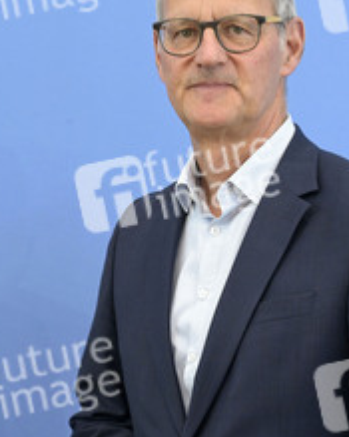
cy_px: 285
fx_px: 1460
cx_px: 235
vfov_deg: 17.0
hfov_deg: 13.6
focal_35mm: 113
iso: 5000
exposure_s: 1/500
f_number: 5
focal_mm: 66
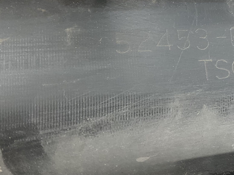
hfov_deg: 38.2
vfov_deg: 29.9
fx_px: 324
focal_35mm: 48
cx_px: 186
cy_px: 50
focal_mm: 3
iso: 64
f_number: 1.8
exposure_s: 1/120
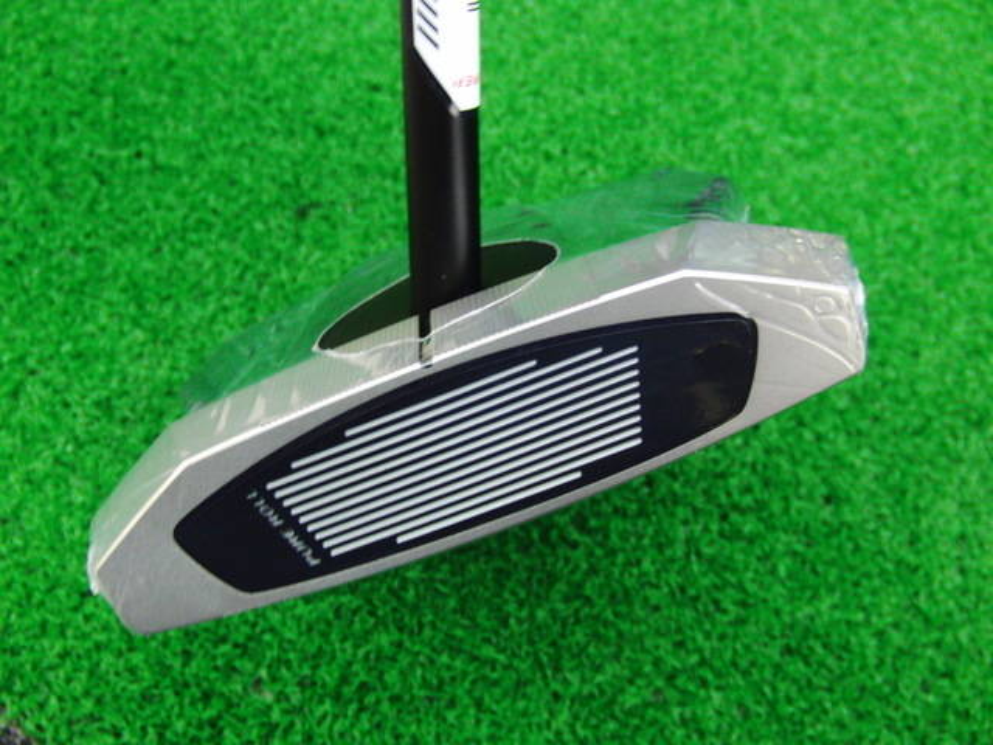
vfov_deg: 38.7
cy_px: 372
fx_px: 1061
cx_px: 496
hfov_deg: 50.1
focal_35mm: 37
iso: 400
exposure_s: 1/25
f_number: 3.6
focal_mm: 6.42
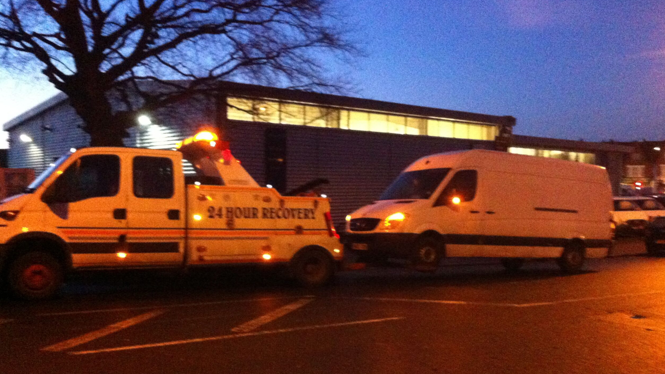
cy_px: 234
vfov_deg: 30.3
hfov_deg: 51.6
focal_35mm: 39
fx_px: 688
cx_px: 336
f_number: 2.8
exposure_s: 1/15
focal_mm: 3.85
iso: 1000
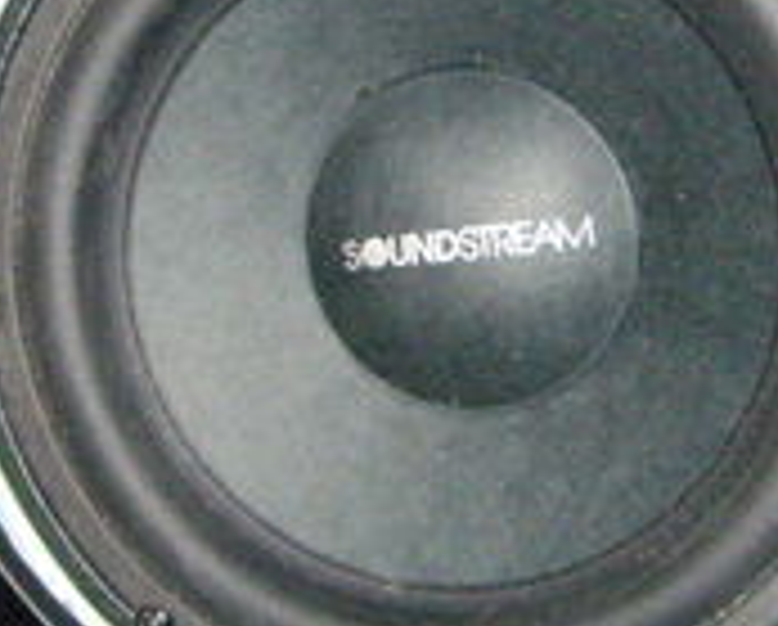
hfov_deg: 14.0
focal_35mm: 137
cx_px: 355
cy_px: 86
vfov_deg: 11.2
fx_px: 3160
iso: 400
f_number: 2.7
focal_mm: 6.2
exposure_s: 1/40
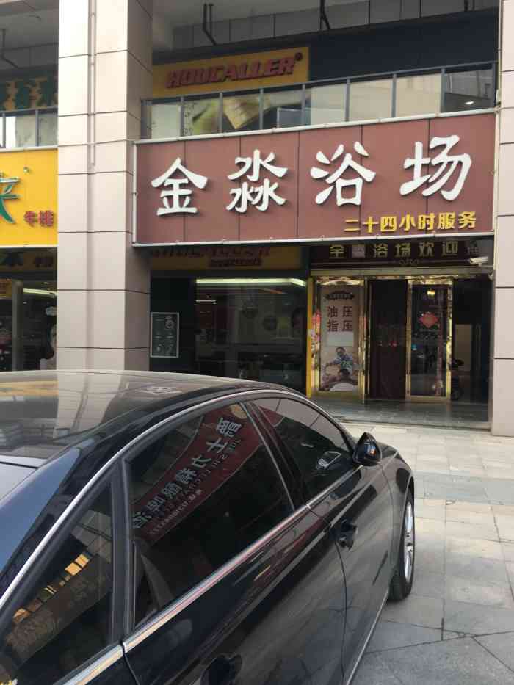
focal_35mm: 29
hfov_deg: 48.2
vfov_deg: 61.7
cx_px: 257
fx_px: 574
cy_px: 342
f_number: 2.2
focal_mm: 4.15
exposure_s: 1/50
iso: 32
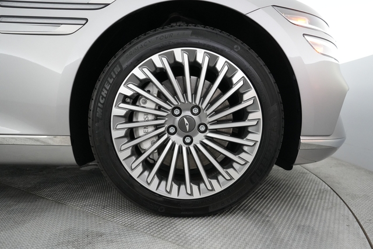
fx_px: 249
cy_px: 124
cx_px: 186
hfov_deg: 73.8
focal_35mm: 24
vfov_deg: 53.1
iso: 5000
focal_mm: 24
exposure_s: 1/160
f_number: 2.8
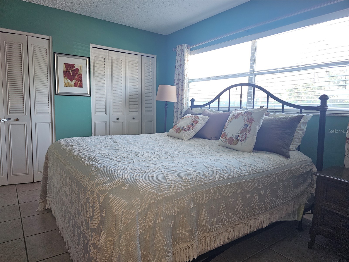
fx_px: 232
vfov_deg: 58.9
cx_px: 174
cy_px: 131
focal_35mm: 23
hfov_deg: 73.9
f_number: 1.7
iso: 80
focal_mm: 6.3
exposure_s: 1/60
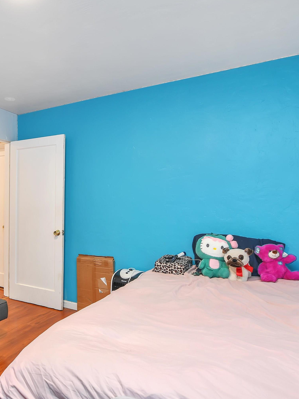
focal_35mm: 22
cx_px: 71
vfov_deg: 76.4
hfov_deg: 57.6
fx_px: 253
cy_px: 198
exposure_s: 1/3
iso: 160
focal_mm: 10
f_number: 5
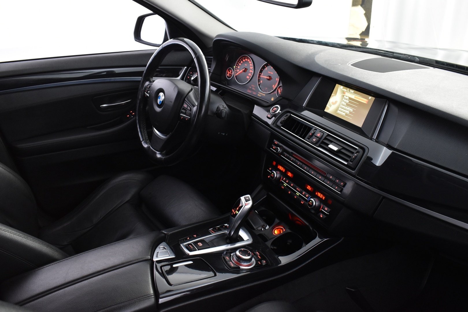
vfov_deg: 40.0
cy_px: 156
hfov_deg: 57.2
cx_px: 234
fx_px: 429
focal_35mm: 33
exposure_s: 1/8
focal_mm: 22
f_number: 5.6
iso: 1250
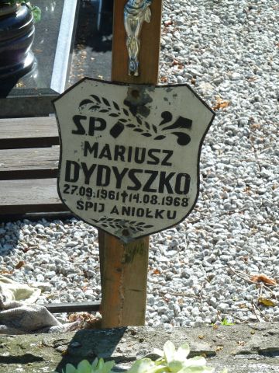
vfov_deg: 14.4
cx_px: 140
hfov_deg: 10.8
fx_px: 1472
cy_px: 186
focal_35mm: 137
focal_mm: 22.5
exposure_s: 1/200
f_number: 4.5
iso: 80
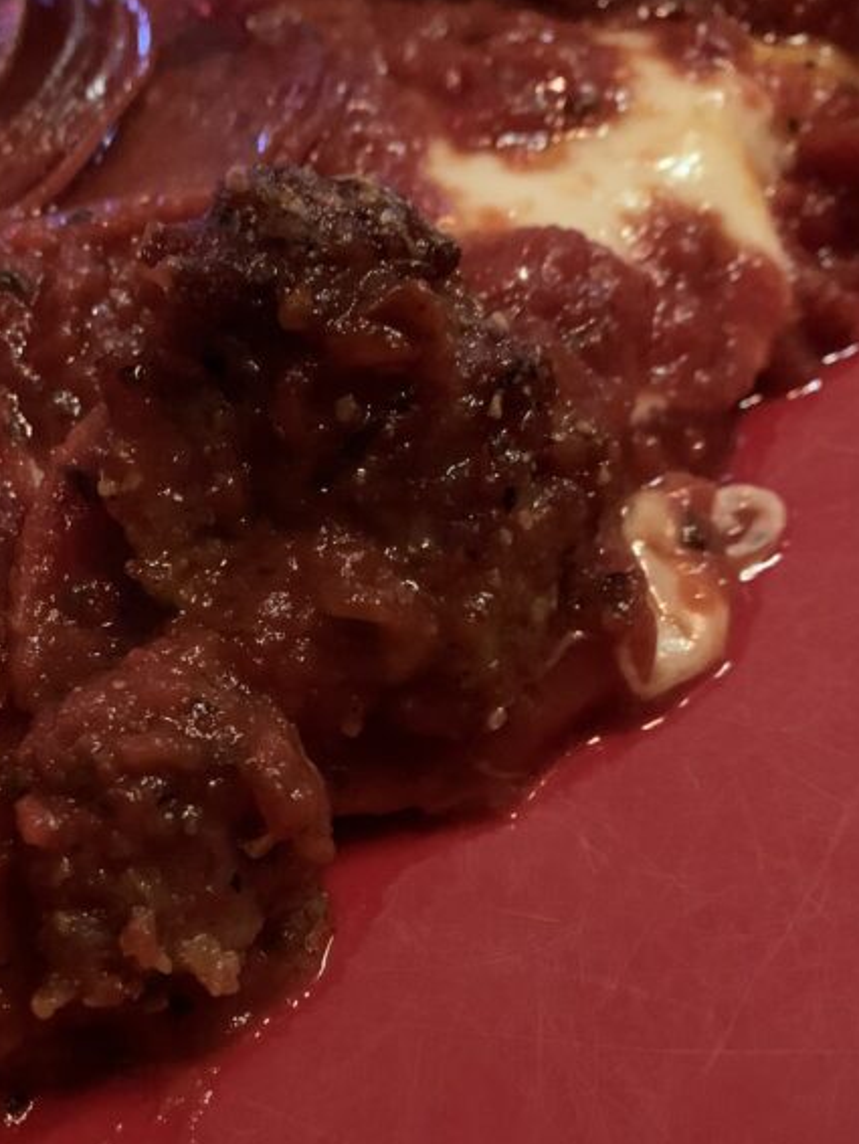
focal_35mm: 47
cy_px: 756
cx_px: 172
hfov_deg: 30.2
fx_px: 1554
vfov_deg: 40.0
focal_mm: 4.25
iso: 800
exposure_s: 1/15
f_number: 1.8
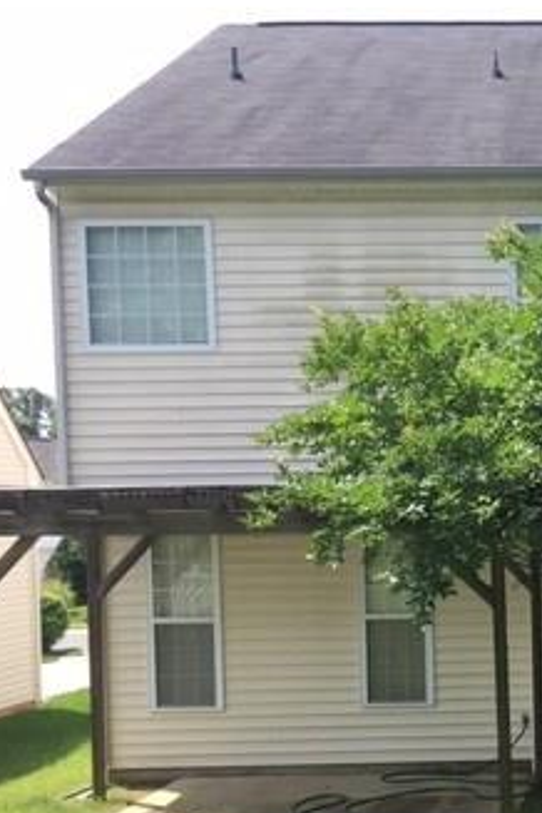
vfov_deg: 33.5
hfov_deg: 20.6
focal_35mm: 59
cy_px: 564
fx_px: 1332
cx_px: 743
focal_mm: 4.15
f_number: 2.2
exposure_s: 1/452
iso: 25
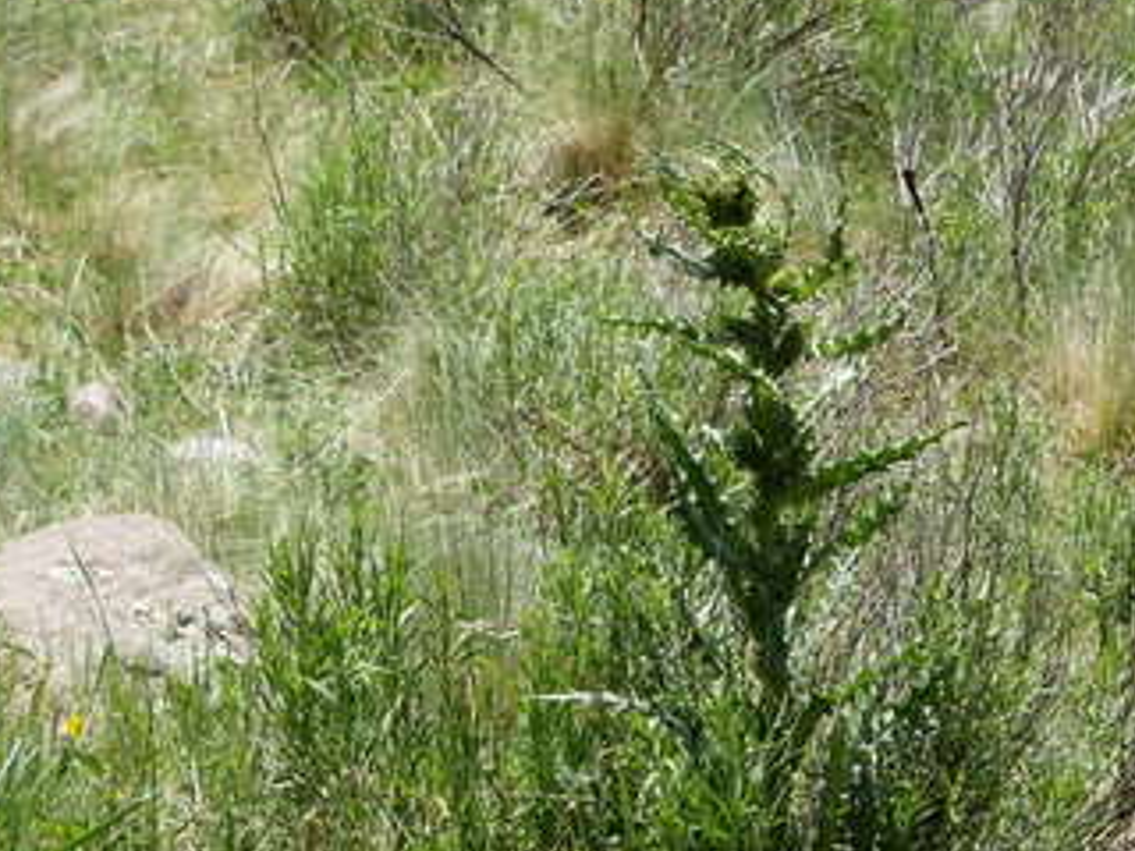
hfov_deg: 9.0
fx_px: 7181
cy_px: 527
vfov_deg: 6.8
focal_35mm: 219
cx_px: 724
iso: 160
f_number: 5.9
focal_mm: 25
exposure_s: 1/250
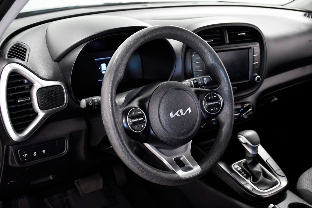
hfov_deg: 41.1
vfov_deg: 28.1
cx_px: 156
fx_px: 416
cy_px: 104
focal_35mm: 48
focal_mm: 32
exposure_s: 1/125
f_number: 4.5
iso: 2500
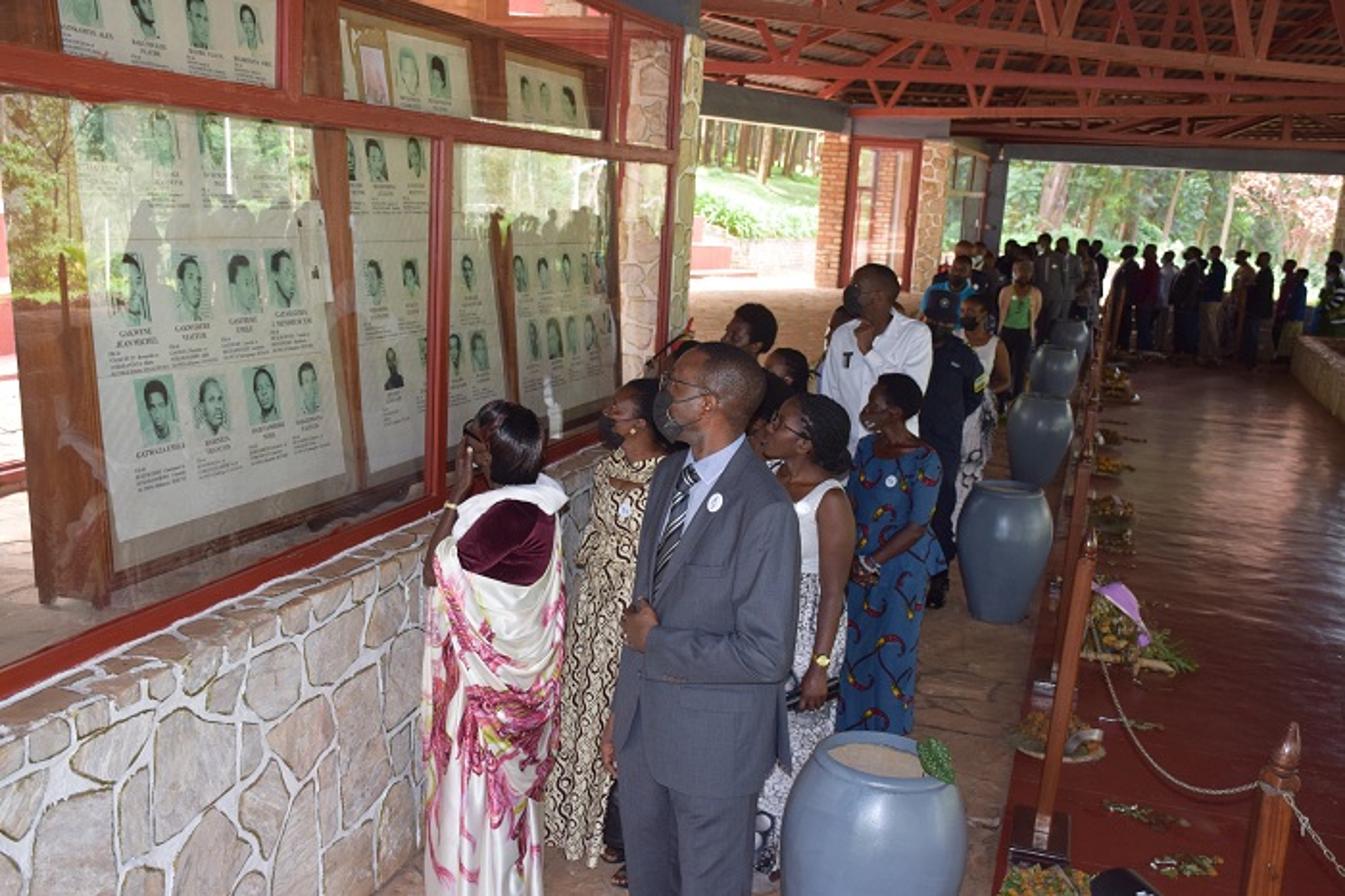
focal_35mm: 36
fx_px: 1344
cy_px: 448
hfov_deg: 53.2
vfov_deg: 36.8
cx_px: 672
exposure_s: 1/80
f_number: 4.5
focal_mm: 24
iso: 800
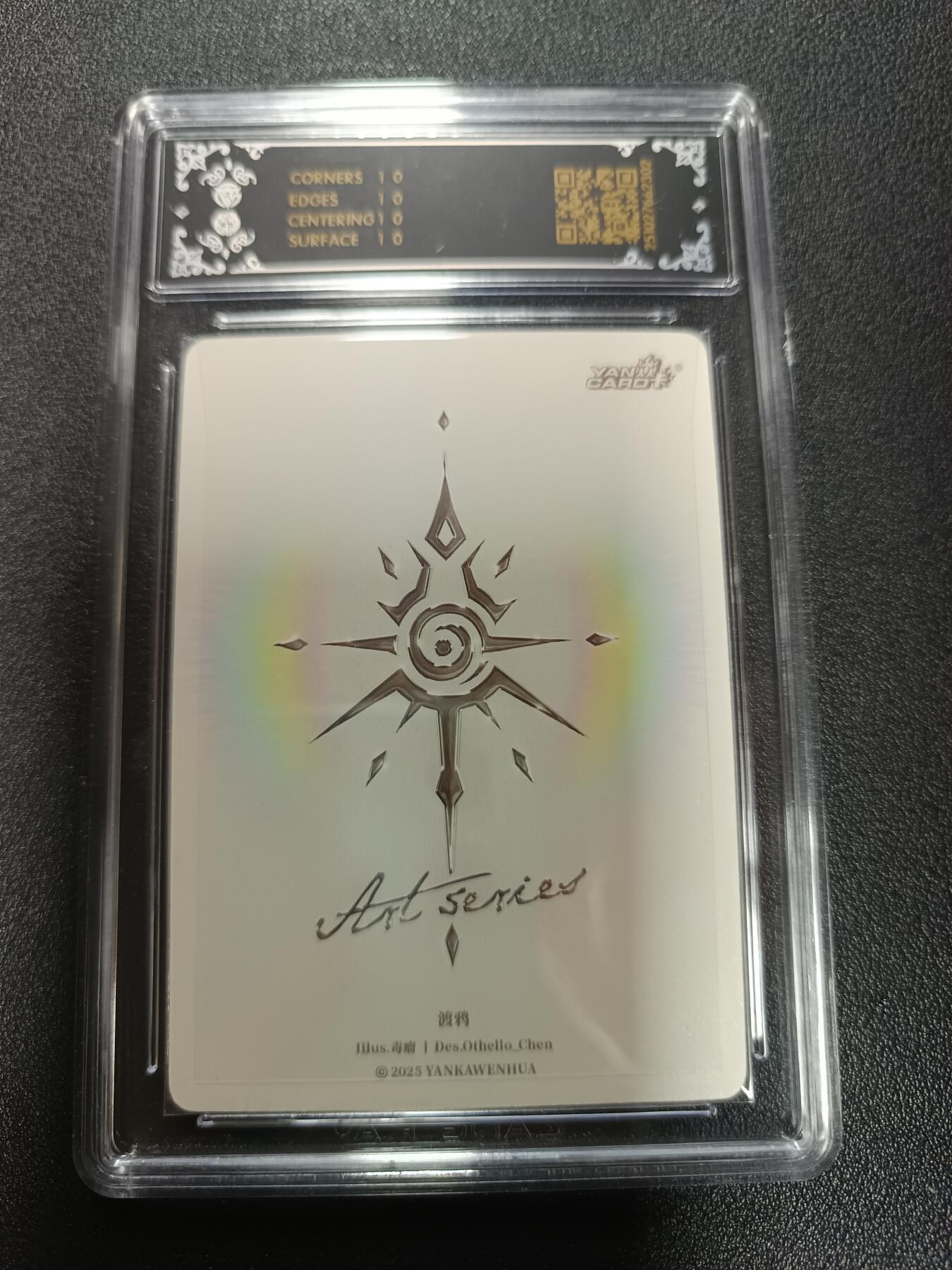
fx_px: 880
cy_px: 635
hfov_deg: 56.8
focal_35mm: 24
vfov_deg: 71.6
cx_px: 476
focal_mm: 5.31
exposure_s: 1/50
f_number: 1.7
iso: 941
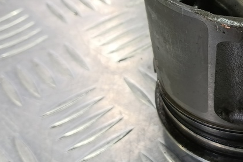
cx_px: 252
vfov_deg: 22.6
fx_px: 398
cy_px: 25
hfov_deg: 31.0
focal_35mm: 59
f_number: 1.6
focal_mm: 4.11
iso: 172
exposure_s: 1/50
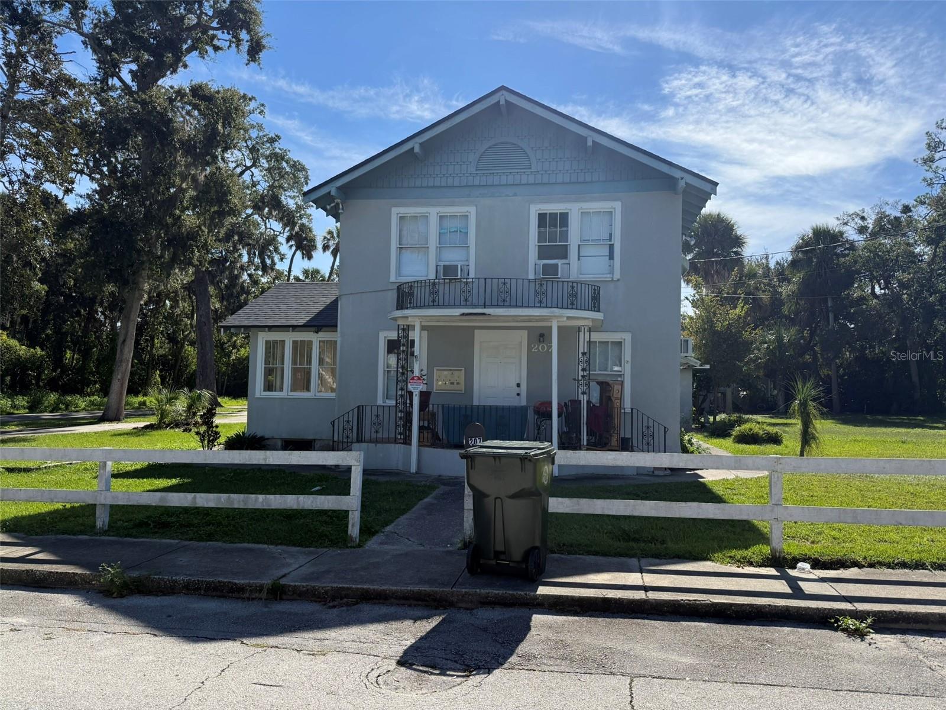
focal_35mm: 24
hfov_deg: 71.6
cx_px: 473
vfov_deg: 56.8
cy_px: 355
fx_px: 656
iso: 125
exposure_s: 1/5714
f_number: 1.78
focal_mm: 6.76
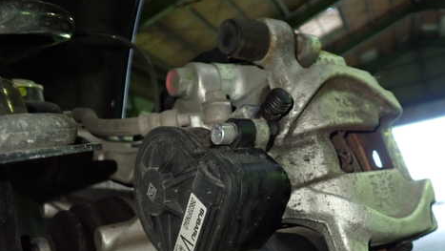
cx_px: 270
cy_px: 173
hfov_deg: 48.0
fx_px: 496
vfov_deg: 28.1
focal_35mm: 42
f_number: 2.3
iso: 400
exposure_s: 1/30
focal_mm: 5.4
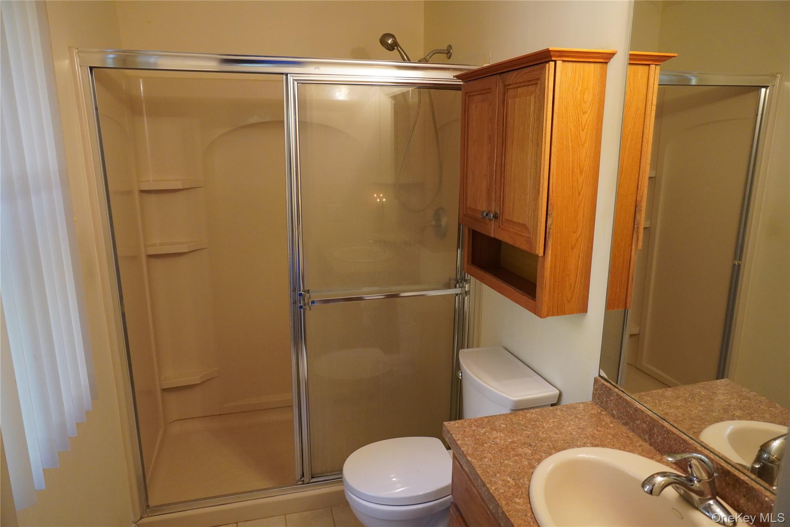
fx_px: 527
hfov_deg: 73.7
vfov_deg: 53.1
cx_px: 395
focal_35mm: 24
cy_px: 264
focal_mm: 16
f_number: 2.8
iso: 1600
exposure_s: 1/160
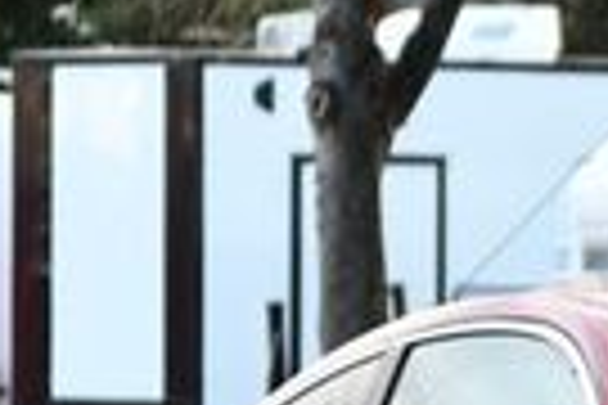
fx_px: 12243
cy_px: 500
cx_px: 1013
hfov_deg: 2.8
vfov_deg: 1.9
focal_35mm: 725
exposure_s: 1/200
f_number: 4.8
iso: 800
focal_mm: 102
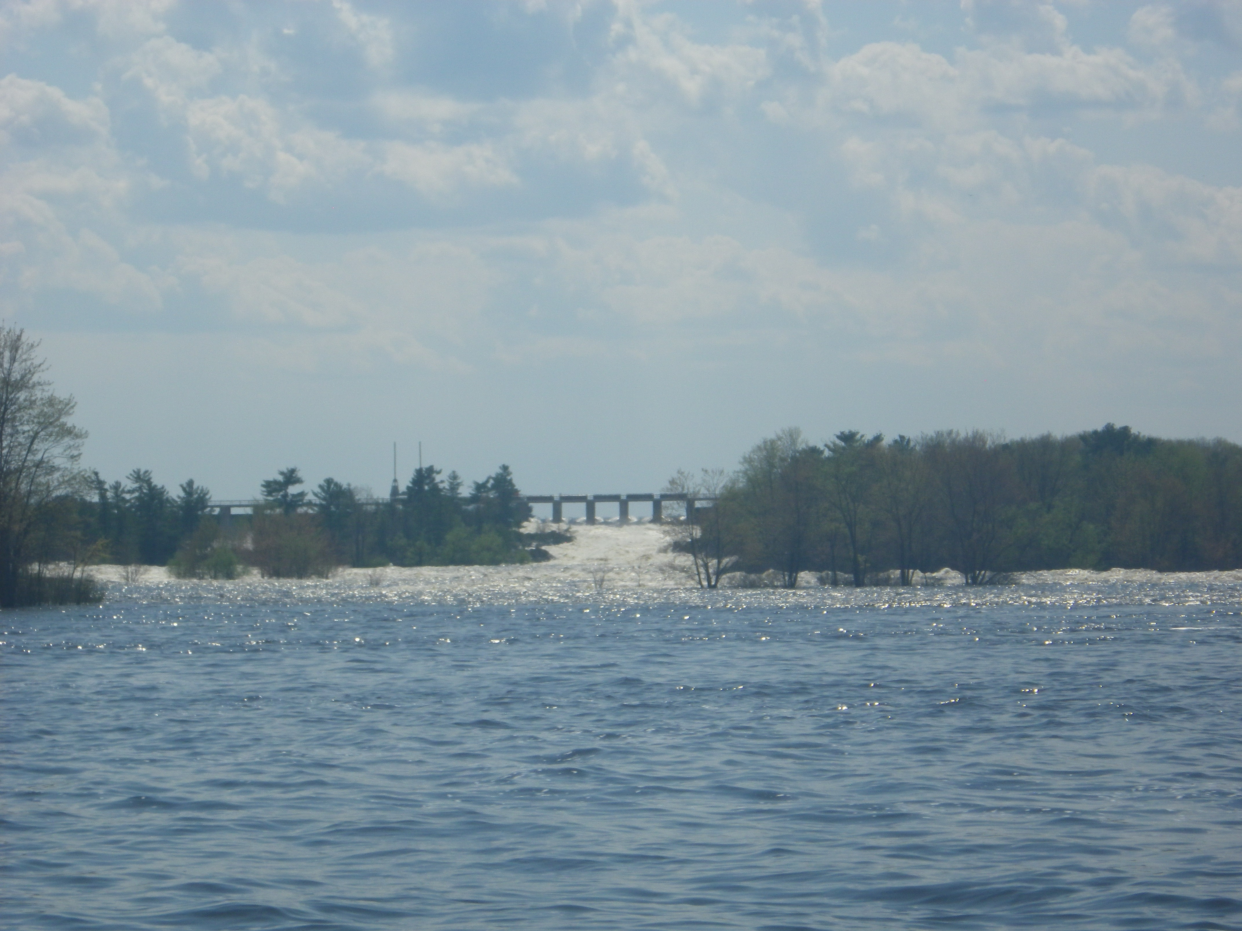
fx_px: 5023
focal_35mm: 140
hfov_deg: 14.1
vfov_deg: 10.6
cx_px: 621
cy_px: 466
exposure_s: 1/800
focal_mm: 25
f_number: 6.6
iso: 100
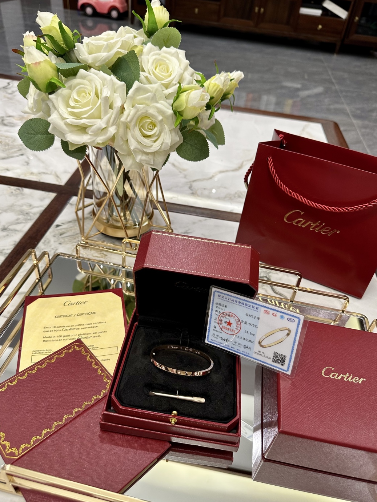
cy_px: 246
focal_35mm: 25
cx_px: 184
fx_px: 363
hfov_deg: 54.9
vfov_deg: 69.4
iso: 125
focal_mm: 6.86
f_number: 1.78
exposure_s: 1/50
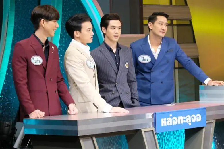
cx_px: 112
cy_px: 74
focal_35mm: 140
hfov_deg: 14.7
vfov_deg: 9.8
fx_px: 869
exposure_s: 1/500
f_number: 8
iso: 12800
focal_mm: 93.2
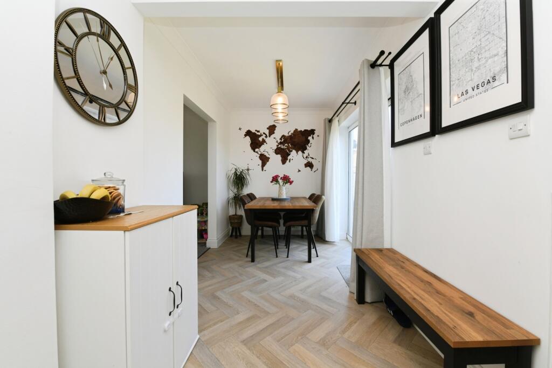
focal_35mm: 15
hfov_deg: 100.4
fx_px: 230
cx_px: 276
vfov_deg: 77.3
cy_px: 184
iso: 640
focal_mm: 15
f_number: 11
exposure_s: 1/60
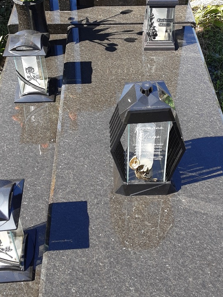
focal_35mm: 51
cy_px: 102
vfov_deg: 37.1
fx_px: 438
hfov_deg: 28.5
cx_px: 96
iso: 40
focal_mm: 2.9
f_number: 1.9
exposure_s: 1/417
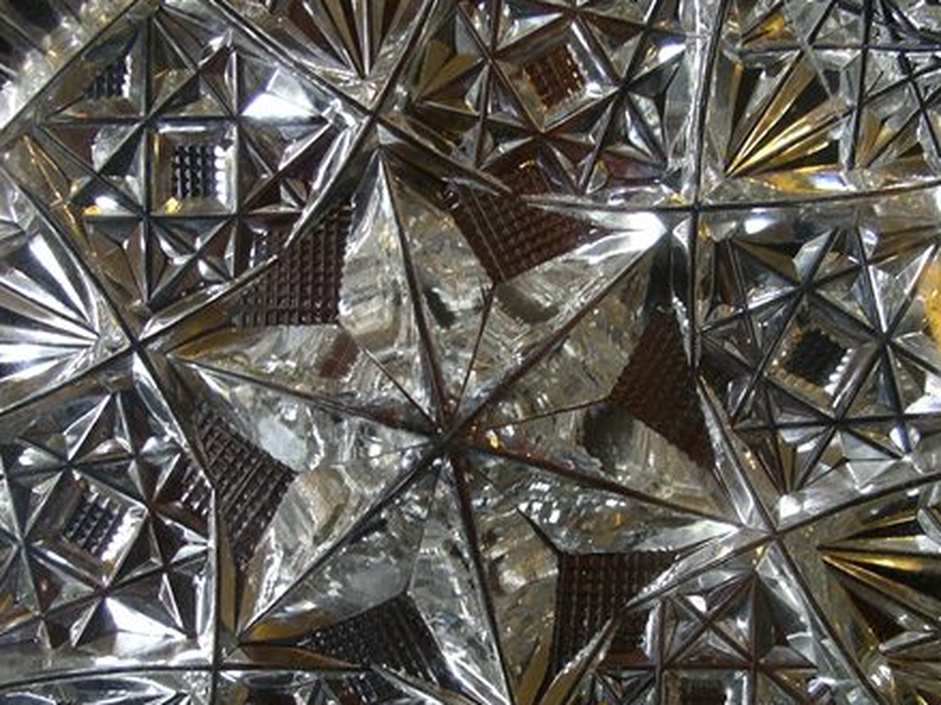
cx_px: 476
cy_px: 489
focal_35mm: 54
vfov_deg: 26.8
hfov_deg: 35.6
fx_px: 1468
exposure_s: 1/30
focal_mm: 7.8
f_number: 2.8
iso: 200
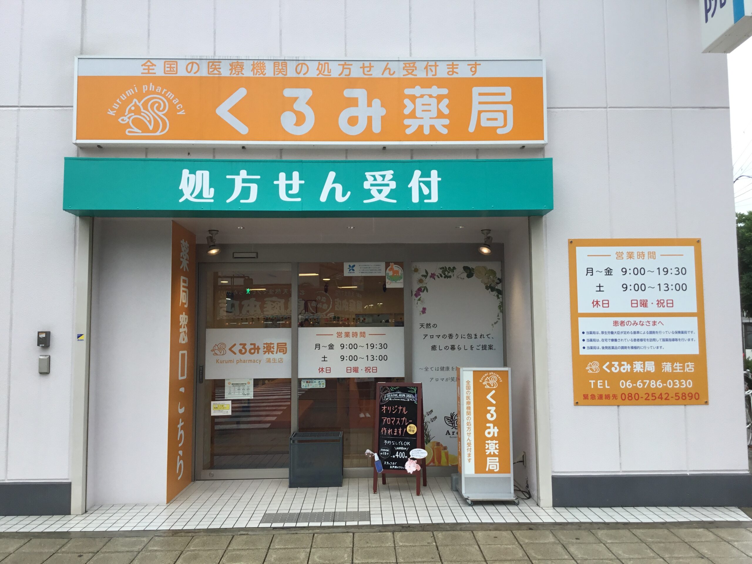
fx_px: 673
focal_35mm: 31
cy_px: 282
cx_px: 376
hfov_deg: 58.4
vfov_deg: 45.4
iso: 25
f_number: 2.4
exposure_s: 1/359
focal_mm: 3.3
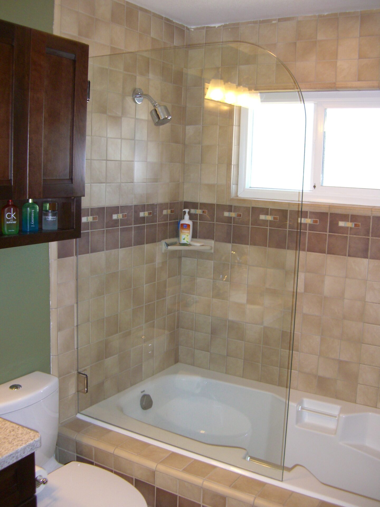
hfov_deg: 37.7
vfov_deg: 49.0
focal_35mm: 38
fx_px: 556
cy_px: 254
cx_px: 190
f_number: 2.8
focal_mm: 7.9
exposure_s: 1/60
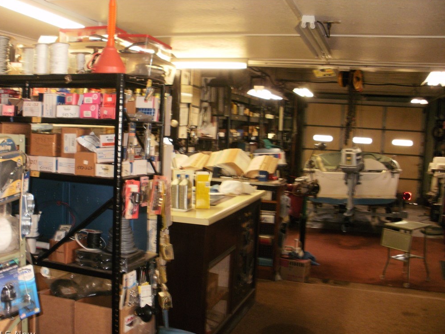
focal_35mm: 37
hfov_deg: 50.1
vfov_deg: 38.7
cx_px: 218
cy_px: 170
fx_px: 476
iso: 200
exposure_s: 1/30
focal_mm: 6.3
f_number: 3.5
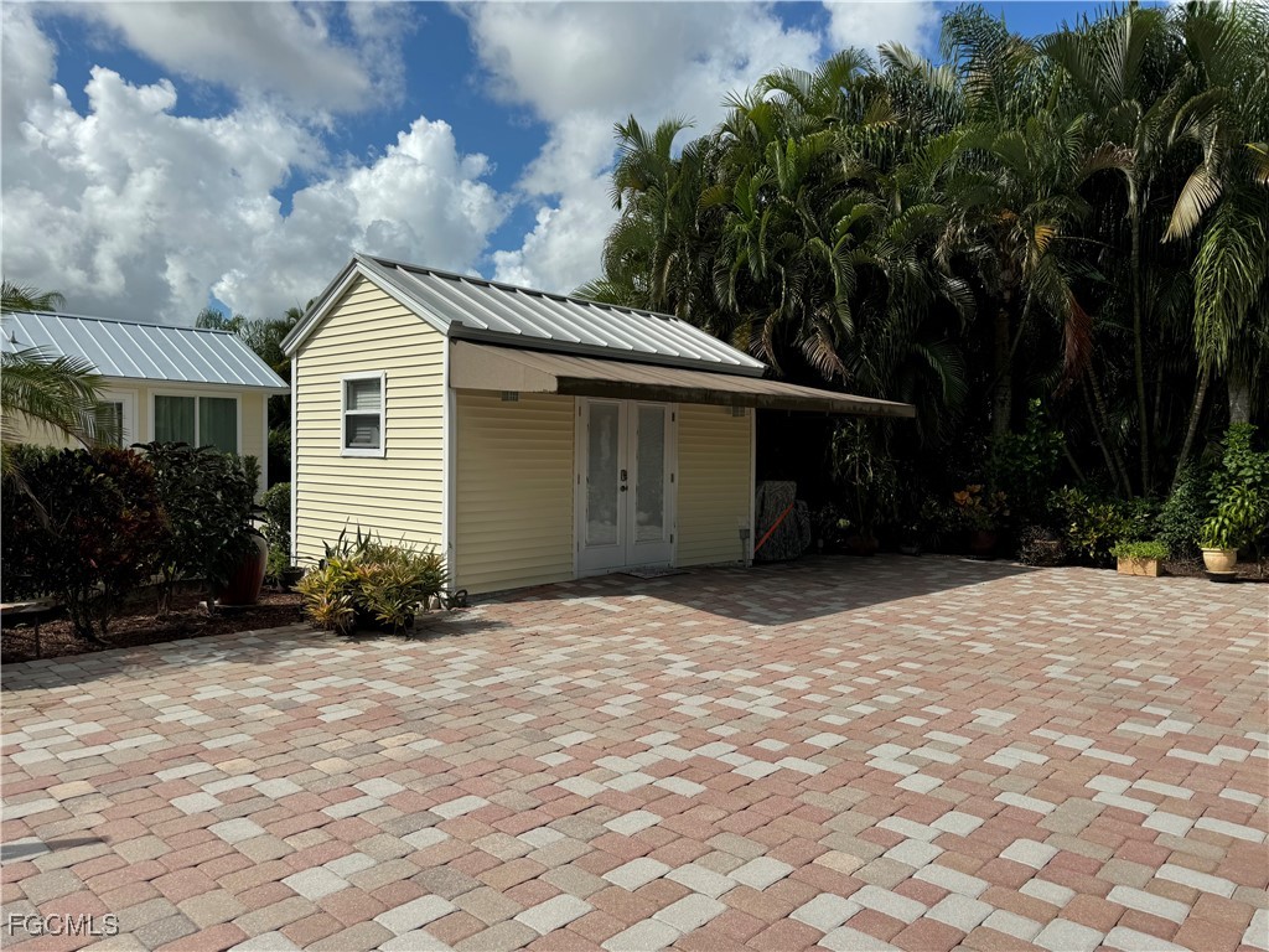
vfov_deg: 56.8
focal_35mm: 24
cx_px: 634
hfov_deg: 71.6
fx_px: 880
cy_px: 476
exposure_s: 1/7937
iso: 80
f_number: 1.78
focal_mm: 6.76
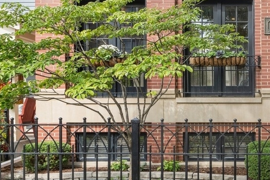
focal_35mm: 53
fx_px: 397
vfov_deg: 22.4
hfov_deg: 35.2
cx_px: 246
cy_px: -63
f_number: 8
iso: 320
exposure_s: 1/250
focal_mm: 16
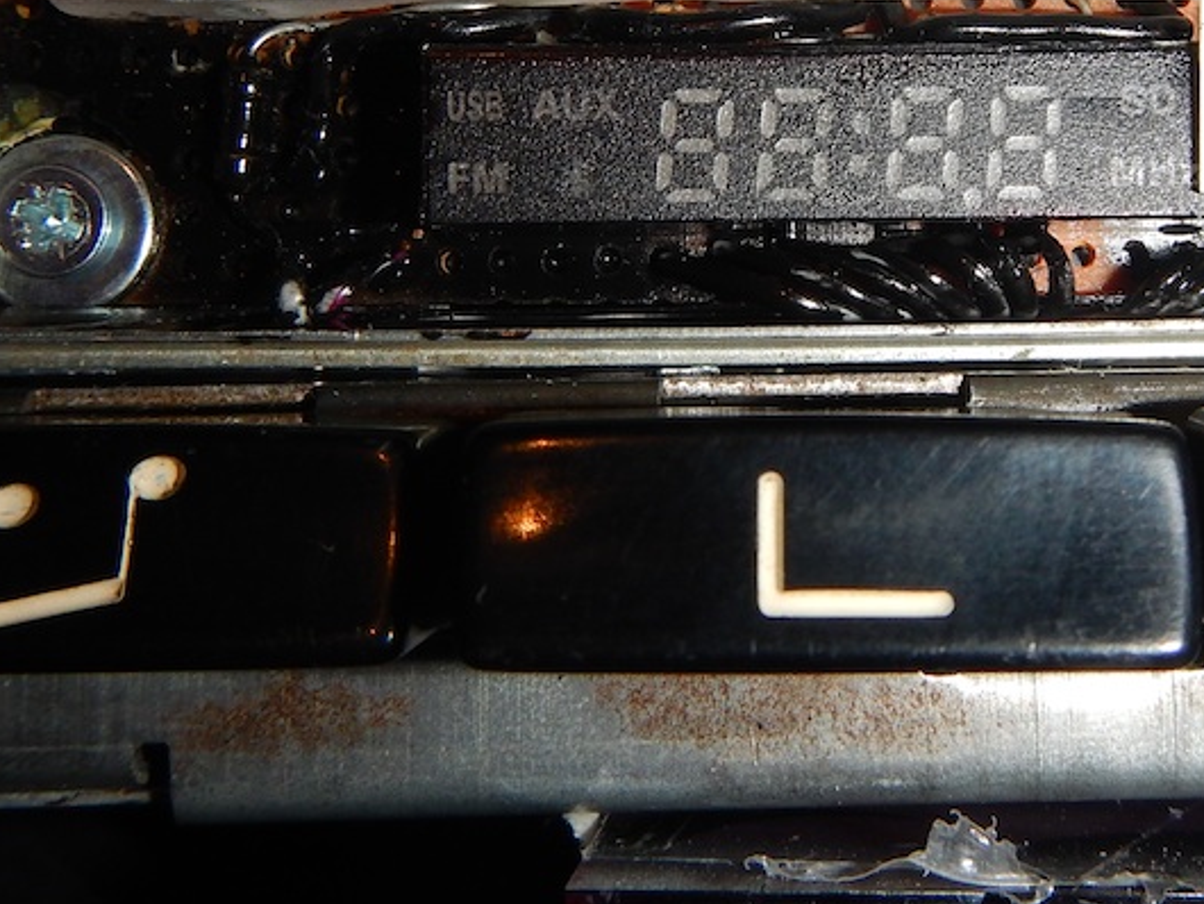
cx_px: 797
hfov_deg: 34.0
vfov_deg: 25.6
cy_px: 149
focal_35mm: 56
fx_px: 1949
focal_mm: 5.9
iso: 200
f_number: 7.9
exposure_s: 1/30
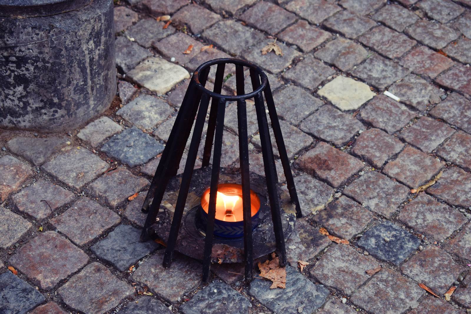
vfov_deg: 16.6
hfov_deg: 24.6
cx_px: 236
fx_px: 1079
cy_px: 157
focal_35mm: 82
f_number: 5.6
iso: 400
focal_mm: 55
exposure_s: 1/60
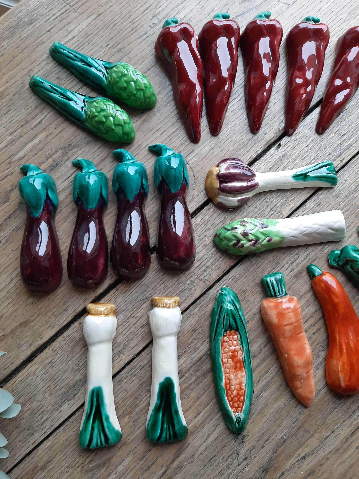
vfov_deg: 67.3
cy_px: 240
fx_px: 360
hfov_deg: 53.1
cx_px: 180
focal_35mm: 26
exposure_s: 1/50
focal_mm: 3.93
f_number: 1.7
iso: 80
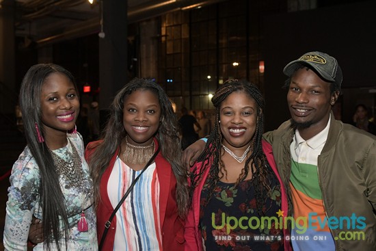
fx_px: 454
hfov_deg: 45.0
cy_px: 126
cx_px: 188
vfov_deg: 30.9
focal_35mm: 44
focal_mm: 29
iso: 2000
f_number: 4
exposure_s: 1/100
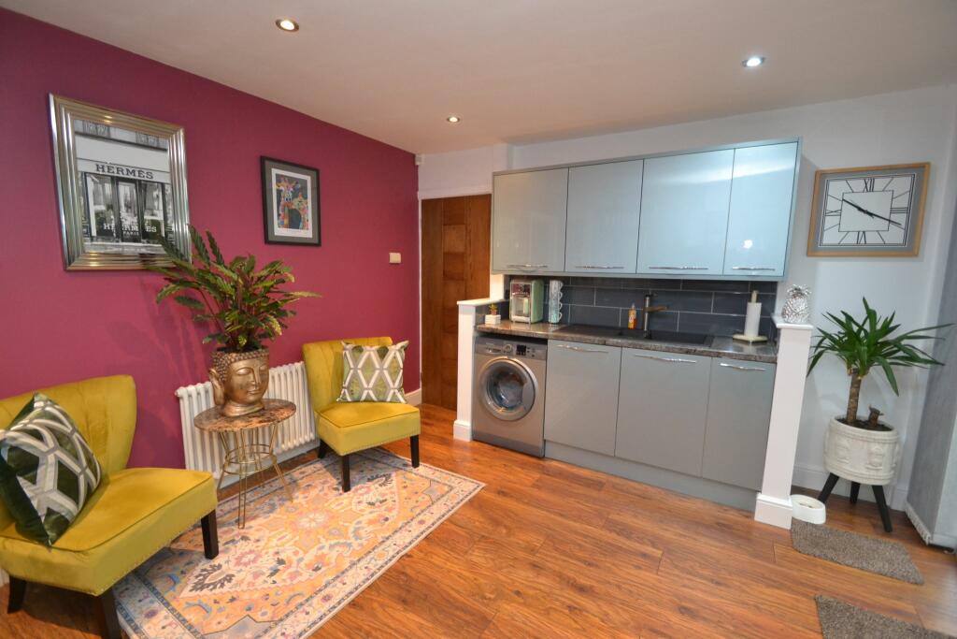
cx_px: 478
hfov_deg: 100.4
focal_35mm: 15
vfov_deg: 77.3
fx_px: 399
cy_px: 320
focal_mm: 10
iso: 1600
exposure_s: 1/60
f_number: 3.5
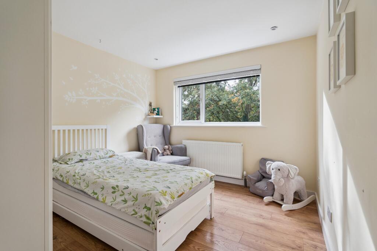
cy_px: 126
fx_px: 168
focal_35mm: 16
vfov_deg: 73.8
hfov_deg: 96.7
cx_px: 188
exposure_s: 1/13
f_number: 5.6
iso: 320
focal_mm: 16
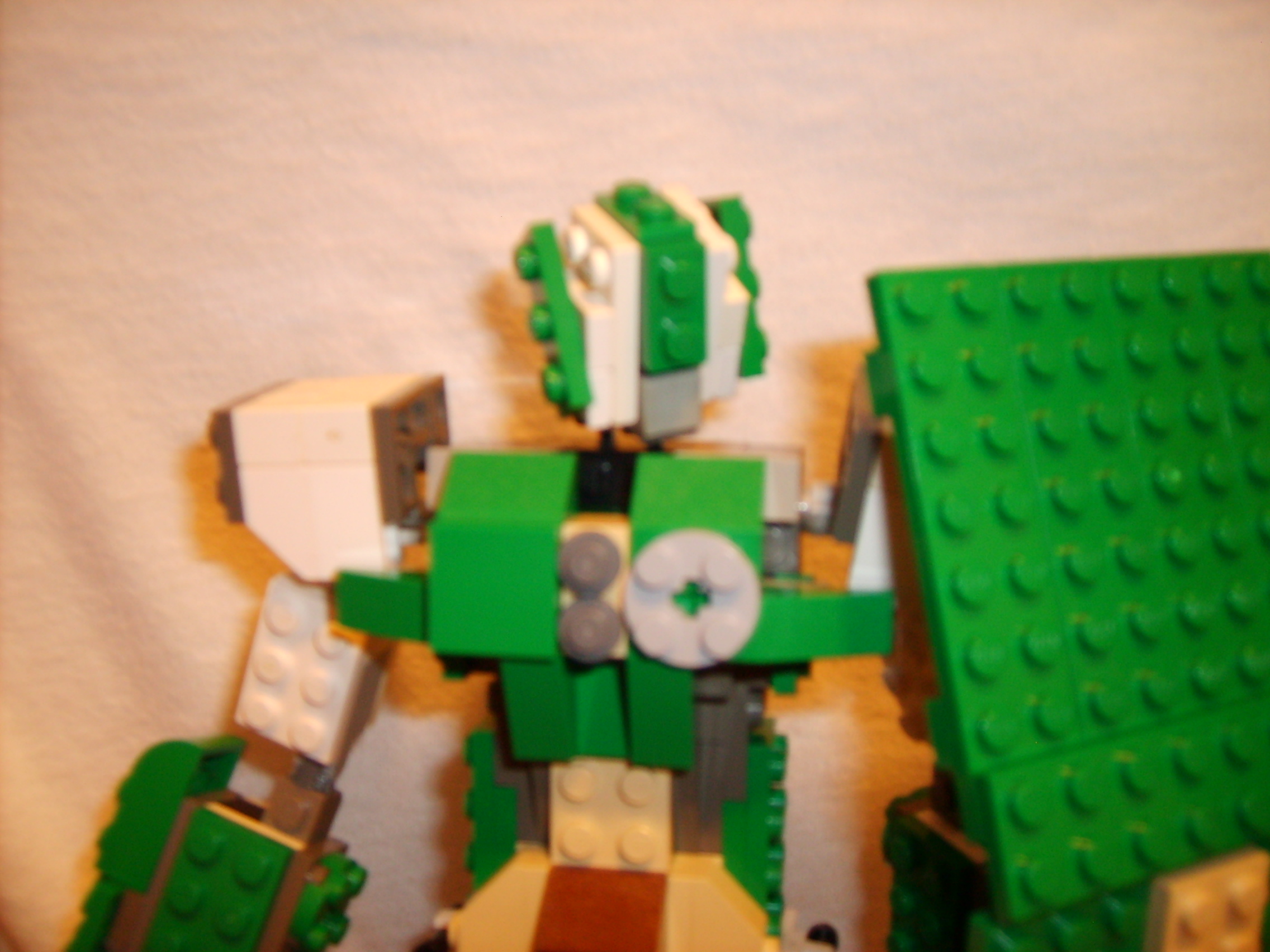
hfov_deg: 52.6
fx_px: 1284
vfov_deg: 40.7
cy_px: 476
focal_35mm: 35
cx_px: 635
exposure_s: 1/2
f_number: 2.8
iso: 100
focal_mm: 5.8
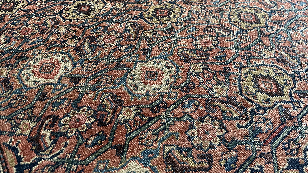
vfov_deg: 41.2
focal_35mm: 28
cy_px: 66
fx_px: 229
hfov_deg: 67.9
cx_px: 156
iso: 320
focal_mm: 5.1
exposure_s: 1/60
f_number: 1.6
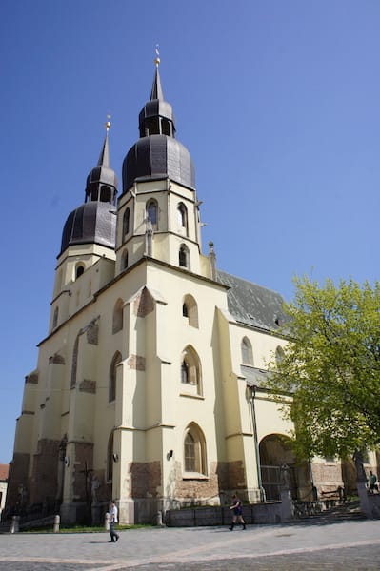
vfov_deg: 67.4
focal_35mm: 27
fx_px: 428
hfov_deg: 47.9
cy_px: 286
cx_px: 190
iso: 200
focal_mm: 18
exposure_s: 1/250
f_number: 11
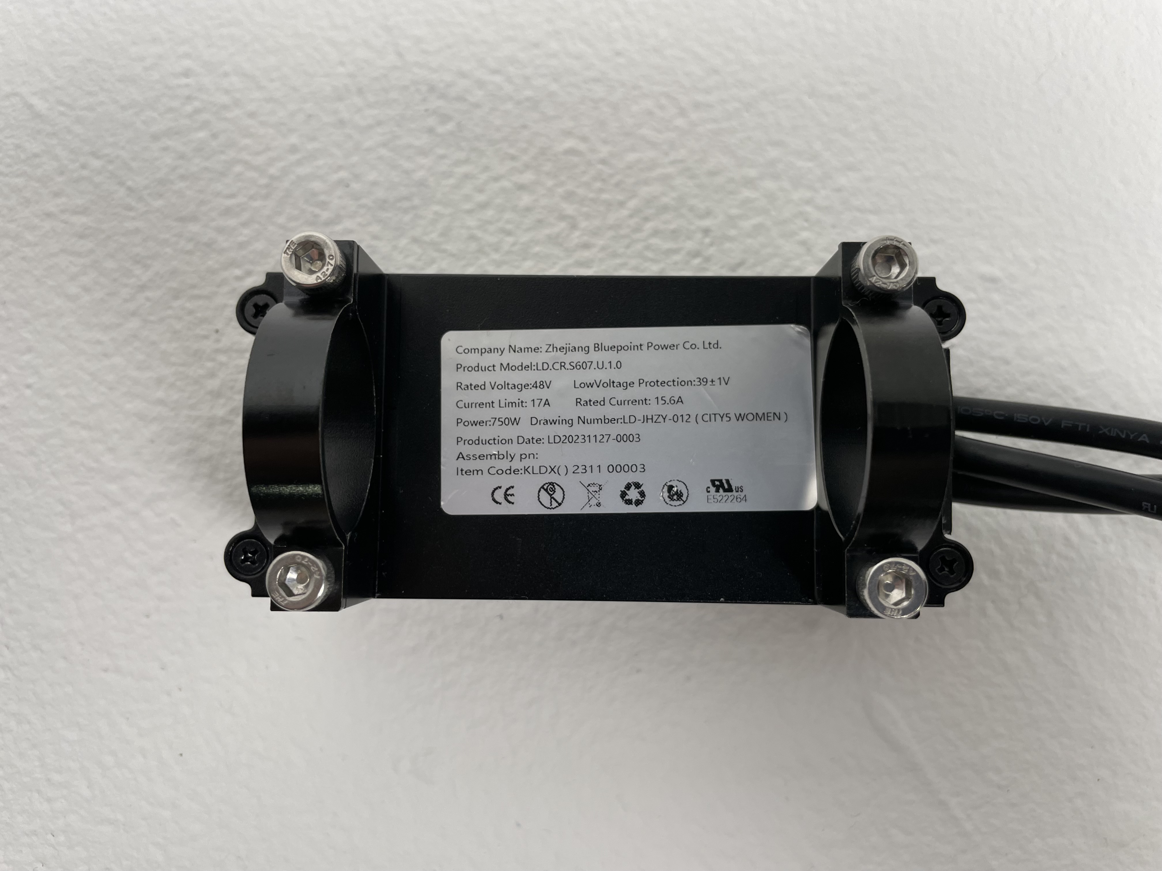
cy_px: 436
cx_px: 581
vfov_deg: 53.1
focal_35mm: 26
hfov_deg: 67.3
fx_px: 873
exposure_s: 1/100
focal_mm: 4.2
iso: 50
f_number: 1.6
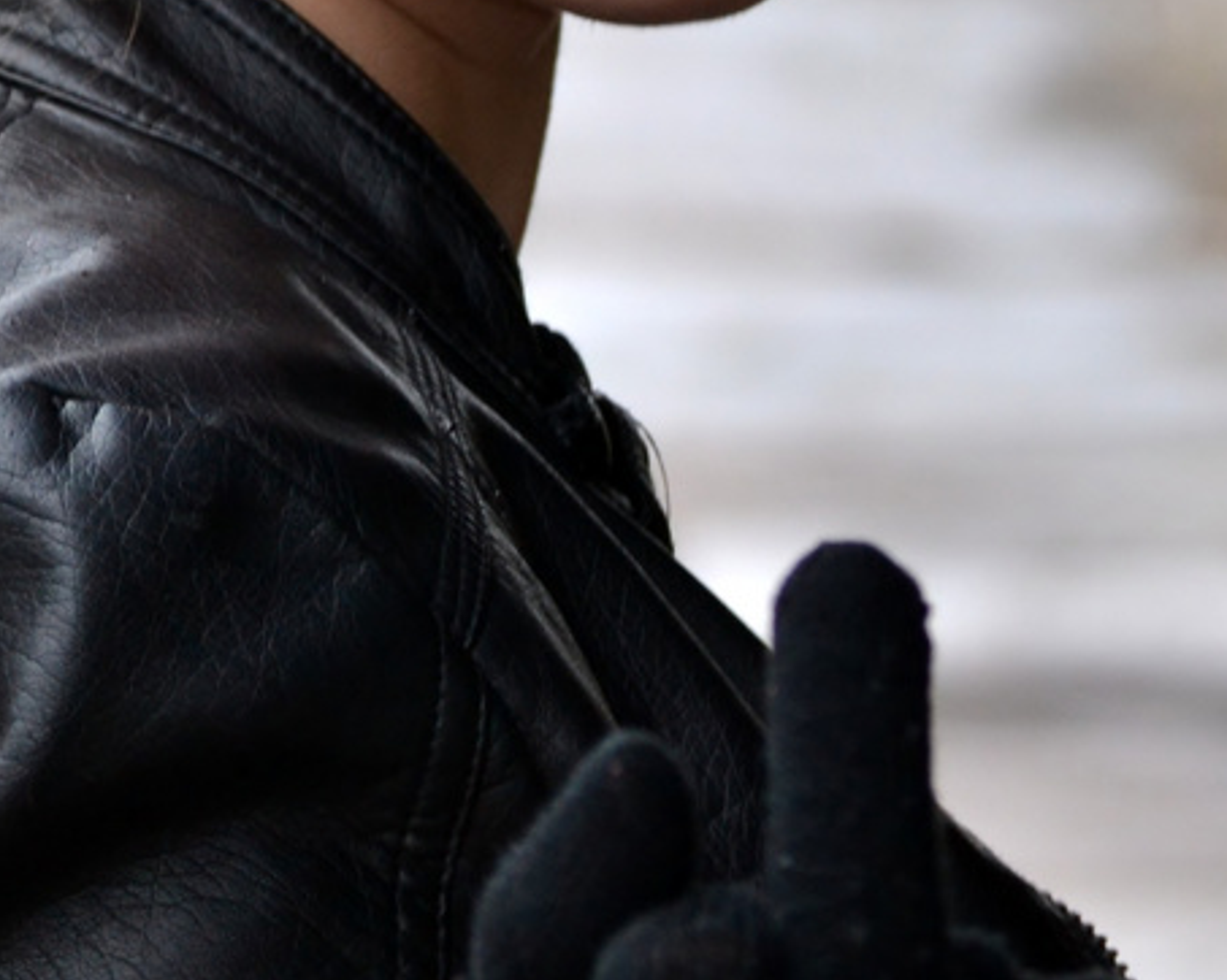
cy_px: -265
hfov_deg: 4.8
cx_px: -412
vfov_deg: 3.8
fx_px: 14628
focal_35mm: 403
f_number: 6.3
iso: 400
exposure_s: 1/60
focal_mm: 80
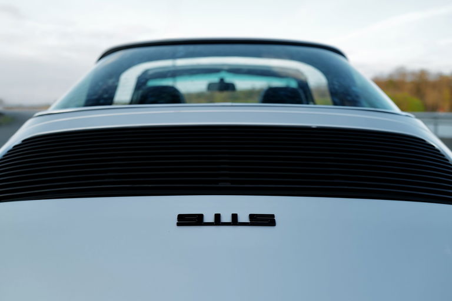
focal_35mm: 28
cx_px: 226
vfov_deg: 46.4
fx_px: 352
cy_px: 150
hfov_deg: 65.5
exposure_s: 1/60
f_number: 3.2
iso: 100
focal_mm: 28
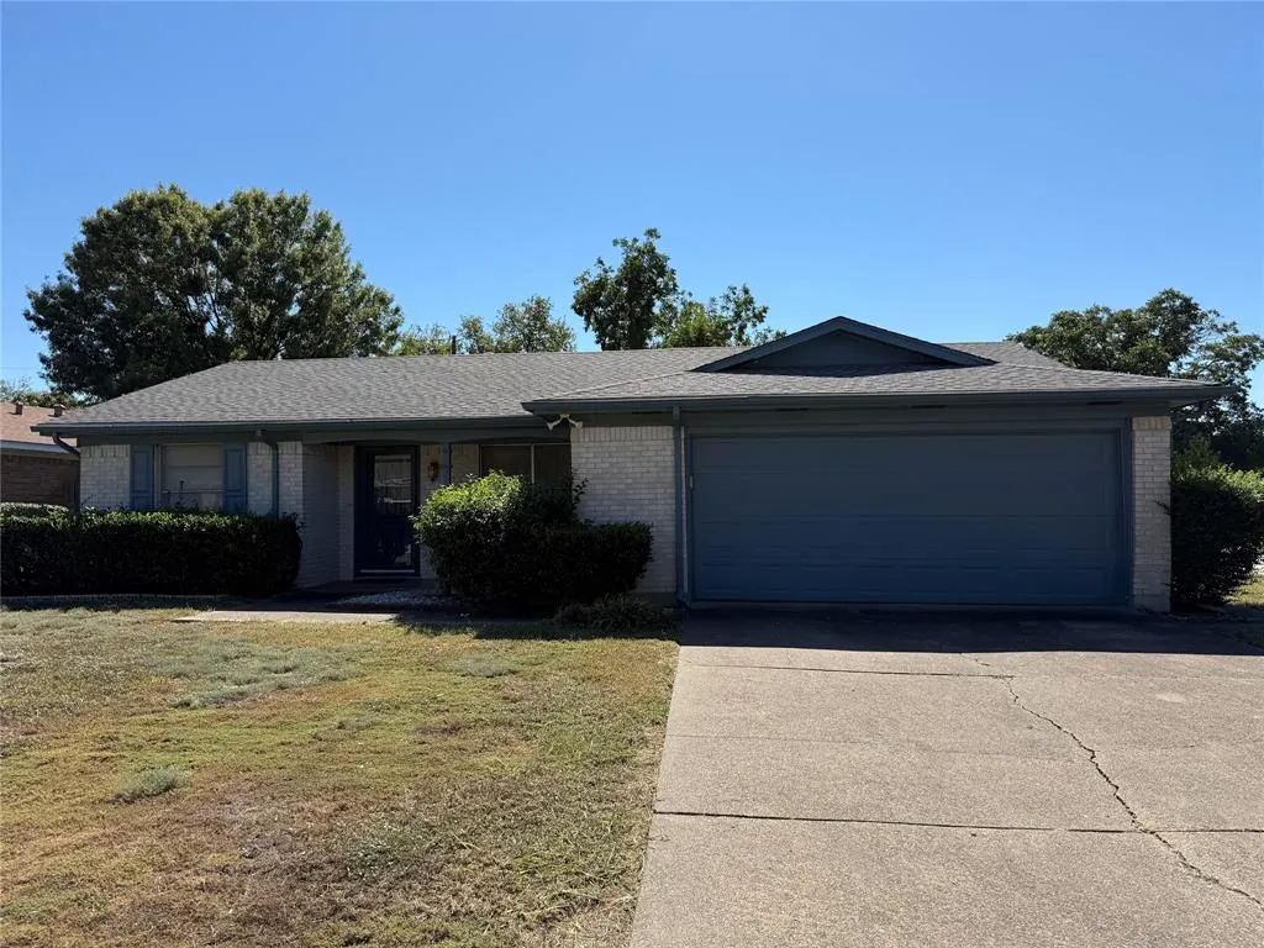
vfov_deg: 56.8
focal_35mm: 24
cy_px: 474
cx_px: 632
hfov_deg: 71.6
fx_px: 876
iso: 80
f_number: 1.78
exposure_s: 1/5319
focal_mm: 6.76
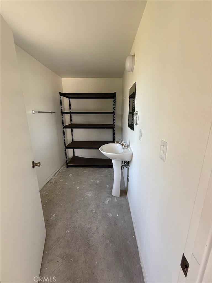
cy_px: 142
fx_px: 114
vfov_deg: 102.1
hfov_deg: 85.7
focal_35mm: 14
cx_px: 106
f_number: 2.2
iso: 100
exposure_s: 1/99
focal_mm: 2.22
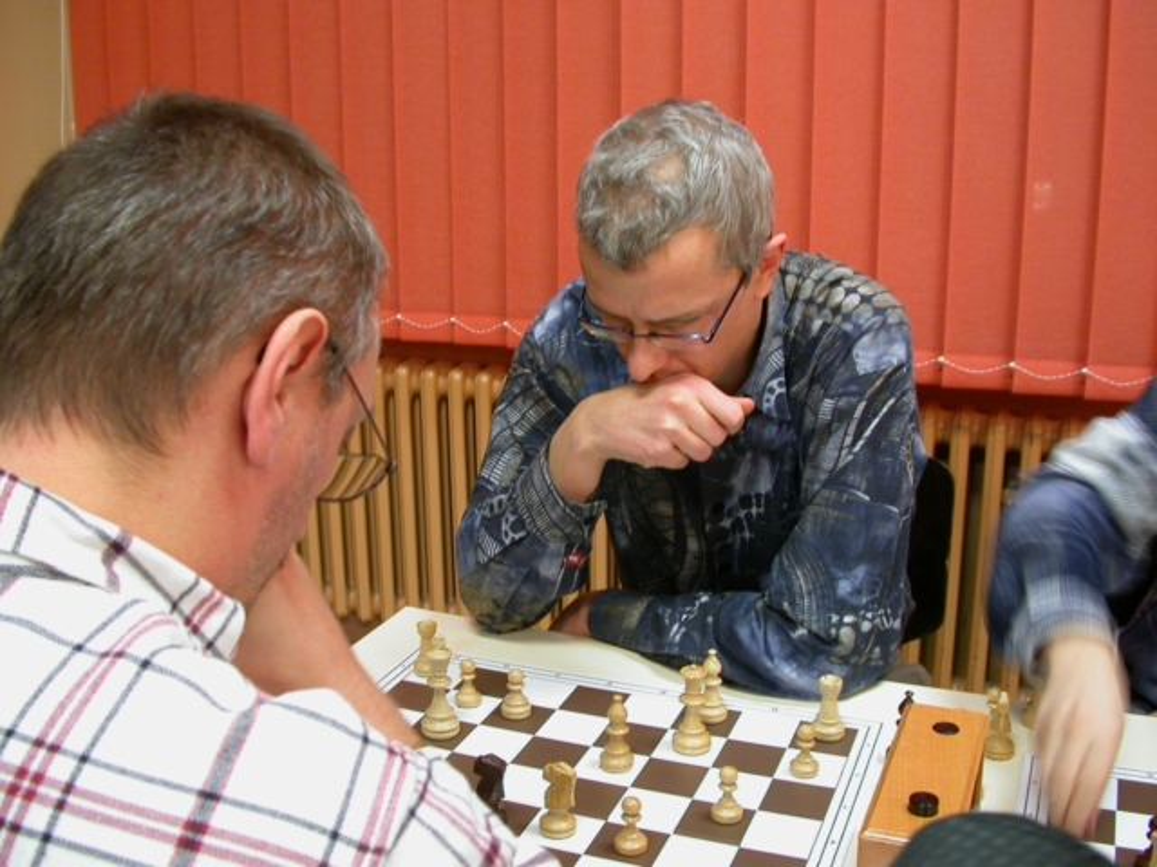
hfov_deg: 49.0
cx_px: 578
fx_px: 1270
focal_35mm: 38
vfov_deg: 37.7
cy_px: 434
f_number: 2.6
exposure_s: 1/7.5
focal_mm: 7.85
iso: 100
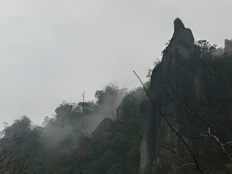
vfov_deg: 15.4
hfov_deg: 20.4
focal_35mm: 96
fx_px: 643
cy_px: 87
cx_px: 116
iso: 160
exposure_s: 1/200
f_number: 4.7
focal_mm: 16.3
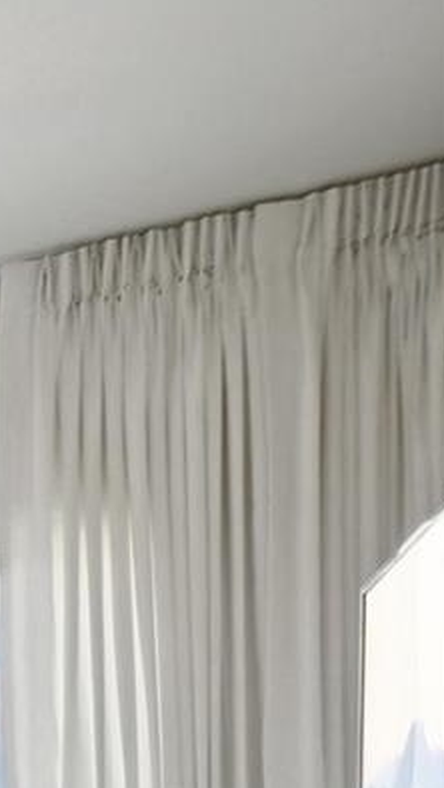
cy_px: 1016
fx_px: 1466
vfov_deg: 25.9
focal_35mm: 70
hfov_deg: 9.3
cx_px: -1144
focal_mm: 11
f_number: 8
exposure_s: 1/30
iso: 160
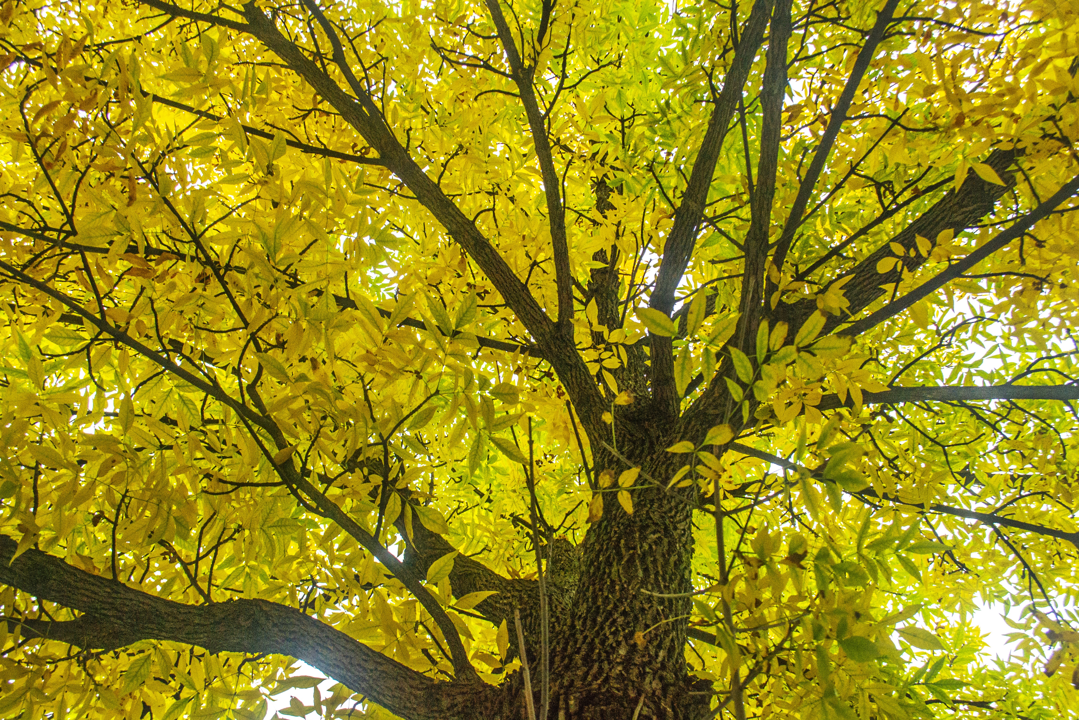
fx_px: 989
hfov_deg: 57.2
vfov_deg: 40.0
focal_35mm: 33
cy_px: 360
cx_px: 540
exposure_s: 1/60
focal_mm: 22
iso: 1600
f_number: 6.3
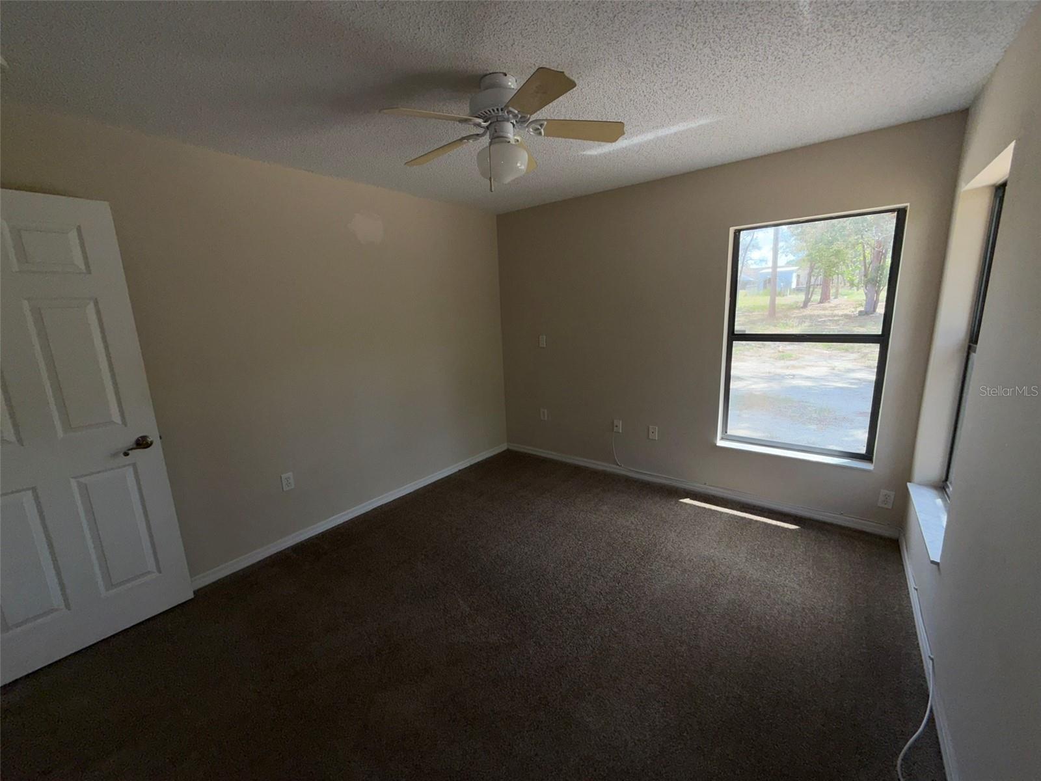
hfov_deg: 102.1
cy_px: 390
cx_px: 520
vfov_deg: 85.7
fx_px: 421
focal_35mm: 14
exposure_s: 1/121
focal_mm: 2.22
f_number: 2.2
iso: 16
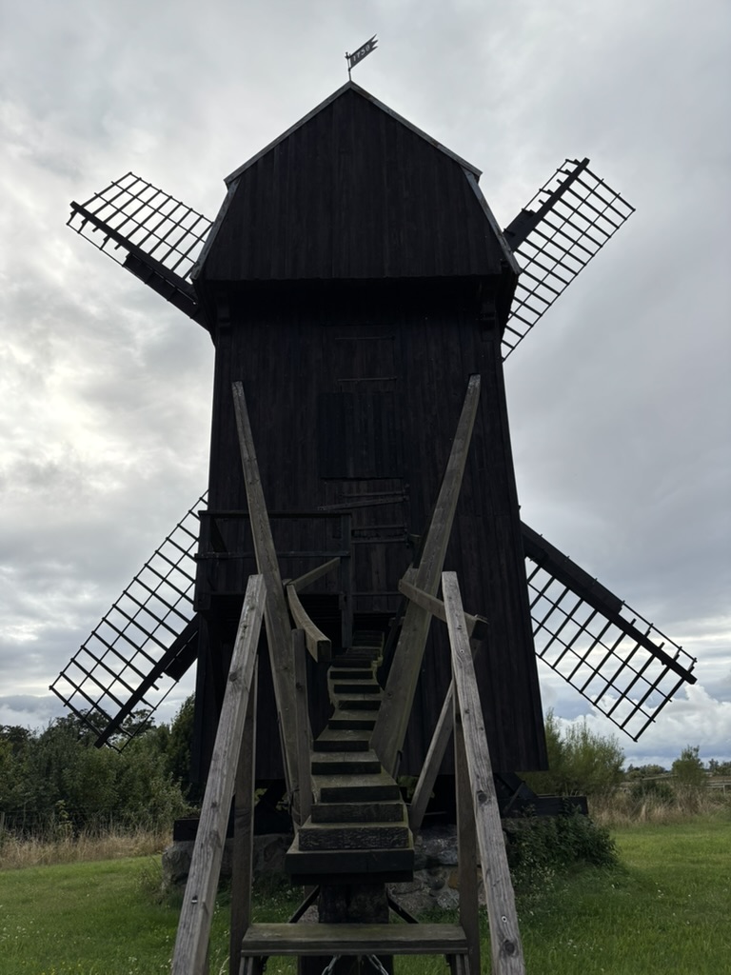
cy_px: 488
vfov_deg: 67.3
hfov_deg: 53.1
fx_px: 732
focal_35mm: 26
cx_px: 366
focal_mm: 5.96
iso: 50
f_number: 1.6
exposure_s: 1/2778
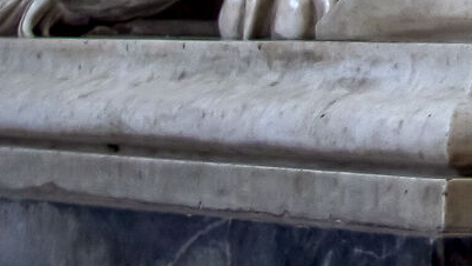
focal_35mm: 325
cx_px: 1112
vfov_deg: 3.6
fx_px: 4067
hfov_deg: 6.3
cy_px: -763
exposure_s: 1/30
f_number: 1.8
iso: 200
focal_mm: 25
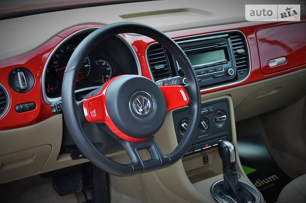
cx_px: 153
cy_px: 102
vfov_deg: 21.5
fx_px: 534
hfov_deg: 32.0
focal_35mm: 63
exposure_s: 1/80
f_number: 4.8
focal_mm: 42
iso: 400
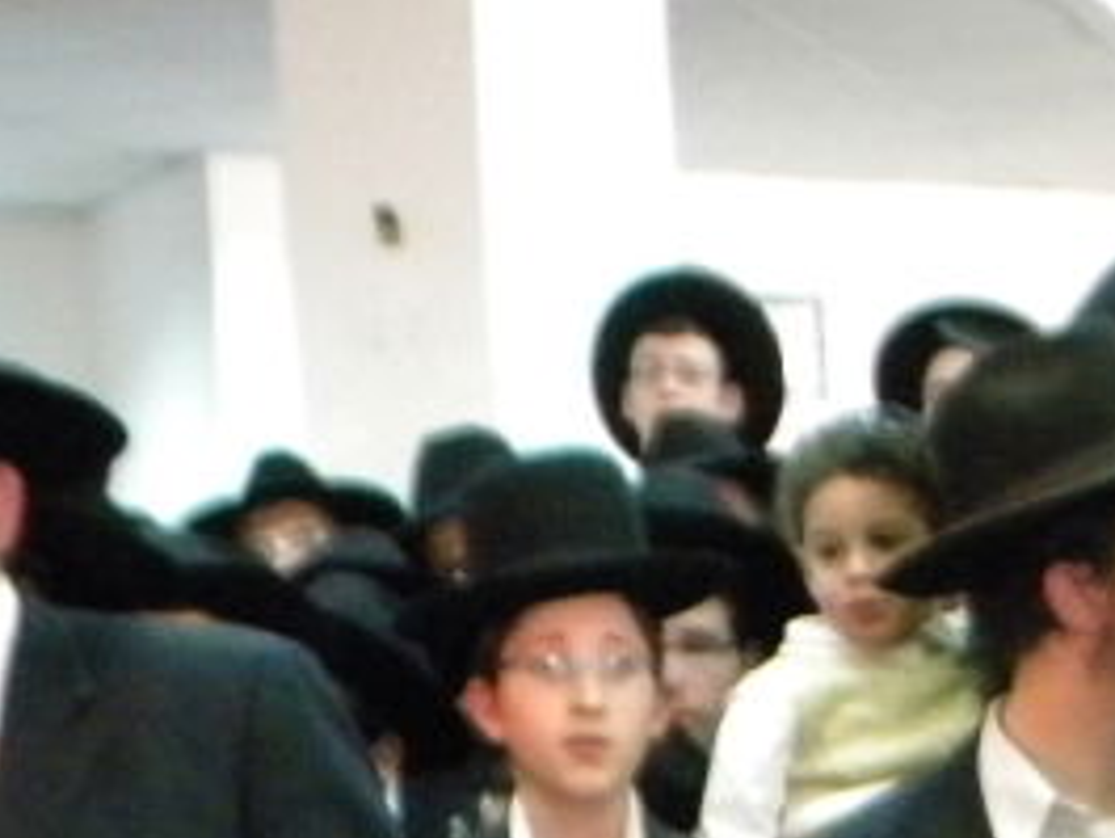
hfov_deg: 17.1
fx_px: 3480
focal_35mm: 108
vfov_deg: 12.8
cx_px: 1477
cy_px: 1343
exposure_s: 1/39.1
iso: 800
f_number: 3.5
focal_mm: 5
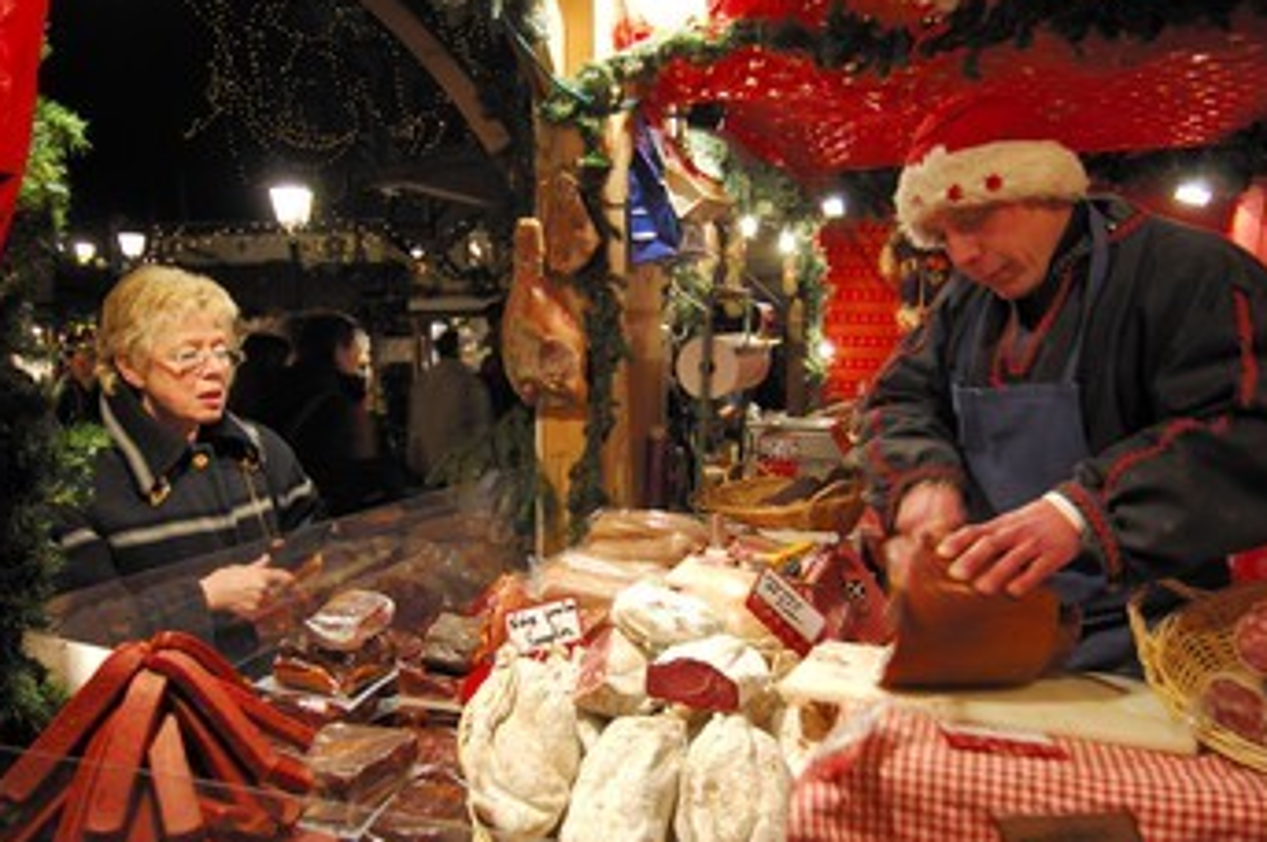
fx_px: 971
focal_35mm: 28
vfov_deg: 46.8
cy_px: 469
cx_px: 637
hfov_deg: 66.2
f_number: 4
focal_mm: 15
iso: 100
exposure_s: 1/10
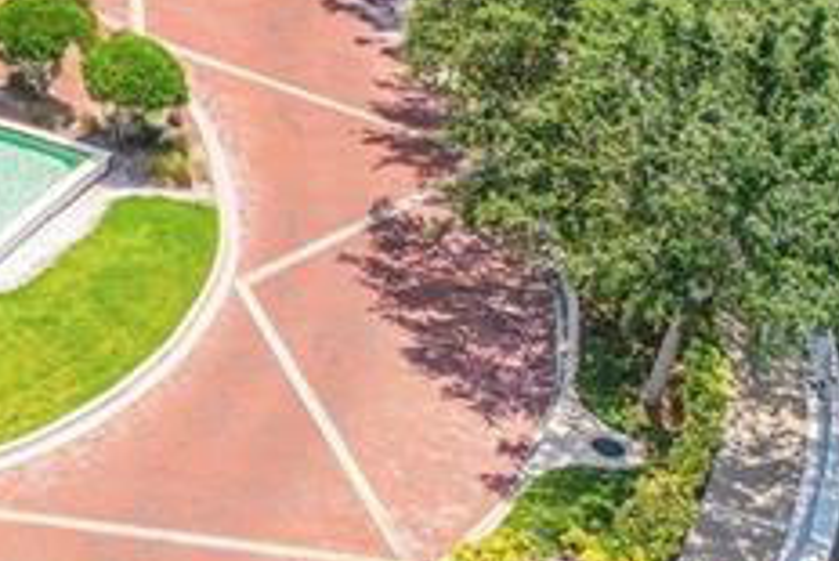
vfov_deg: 11.2
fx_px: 2565
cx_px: -387
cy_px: -574
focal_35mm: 110
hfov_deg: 17.0
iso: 110
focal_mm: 6.72
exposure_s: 1/1000
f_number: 1.7
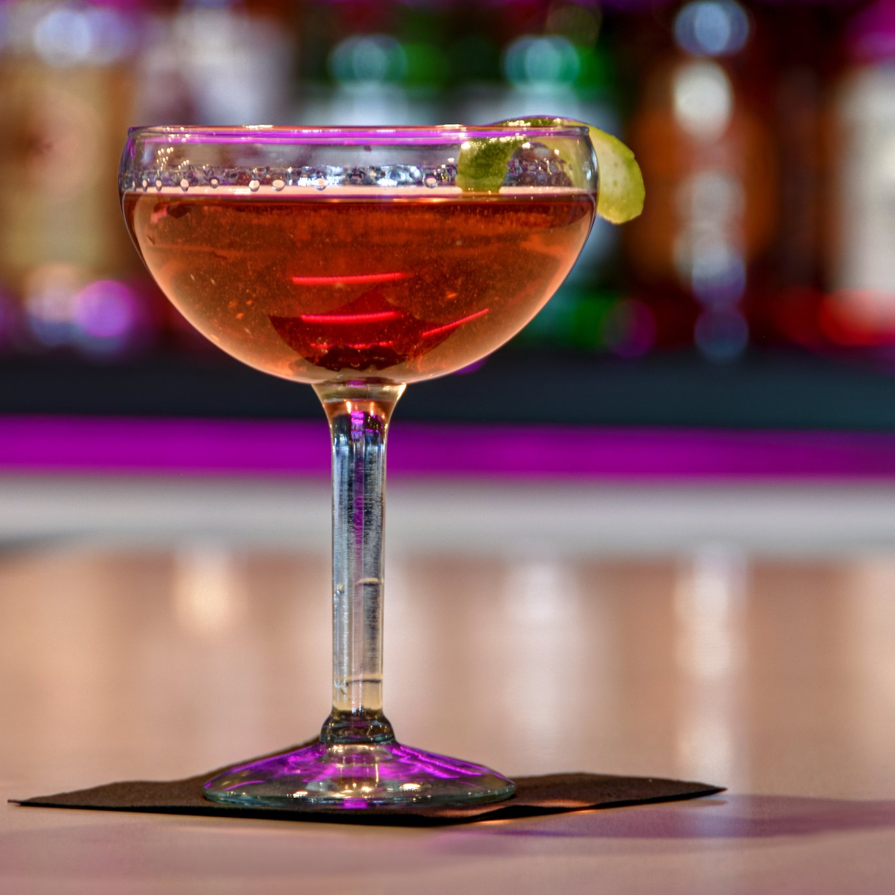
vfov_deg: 4.6
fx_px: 11203
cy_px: 448
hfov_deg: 4.6
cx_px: 372
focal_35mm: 383
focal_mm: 200
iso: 250
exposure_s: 1/13
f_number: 7.1
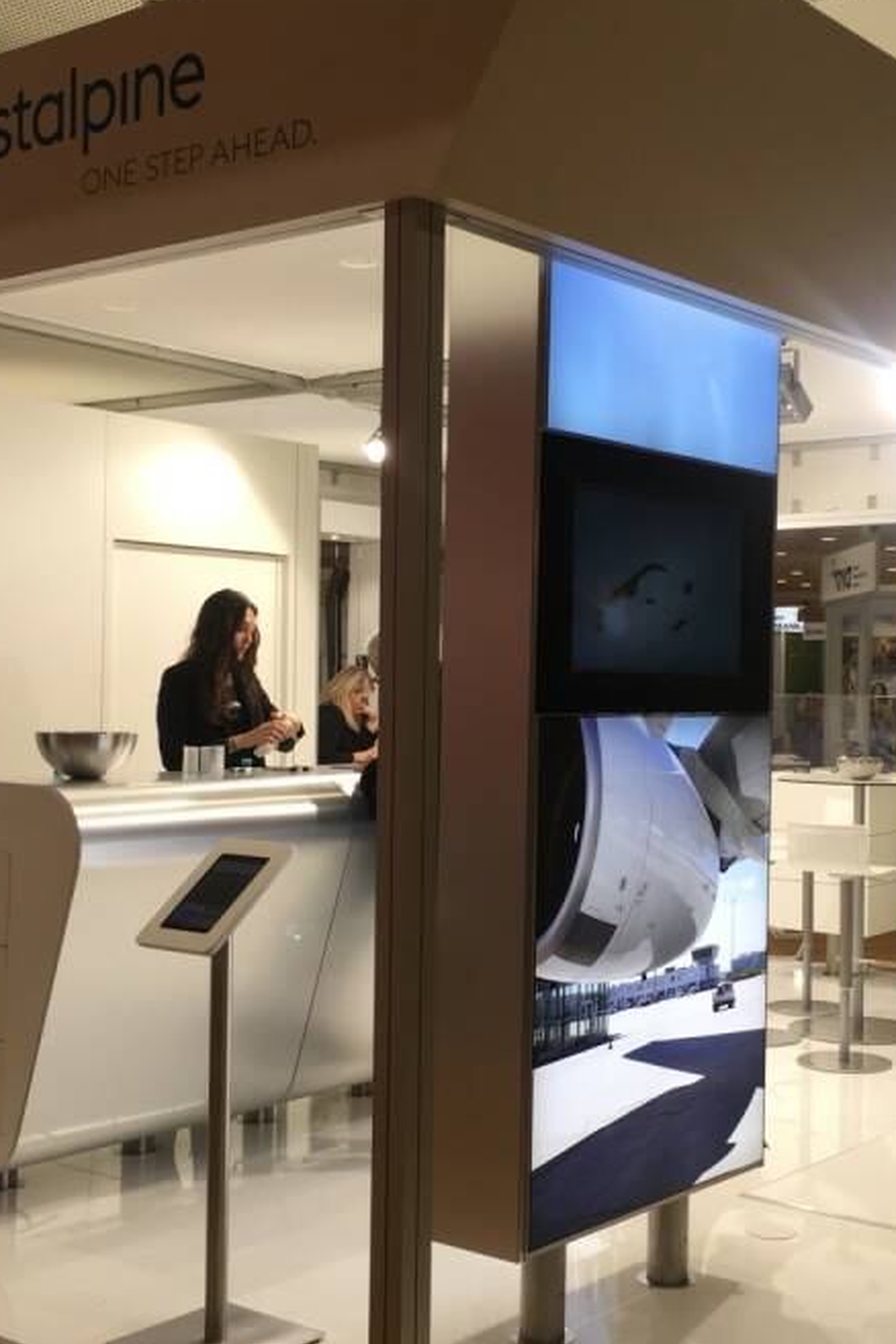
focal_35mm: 47
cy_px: 673
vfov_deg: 41.9
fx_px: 1755
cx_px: 597
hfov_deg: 28.5
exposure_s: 1/100
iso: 40
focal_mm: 4.15
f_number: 2.2
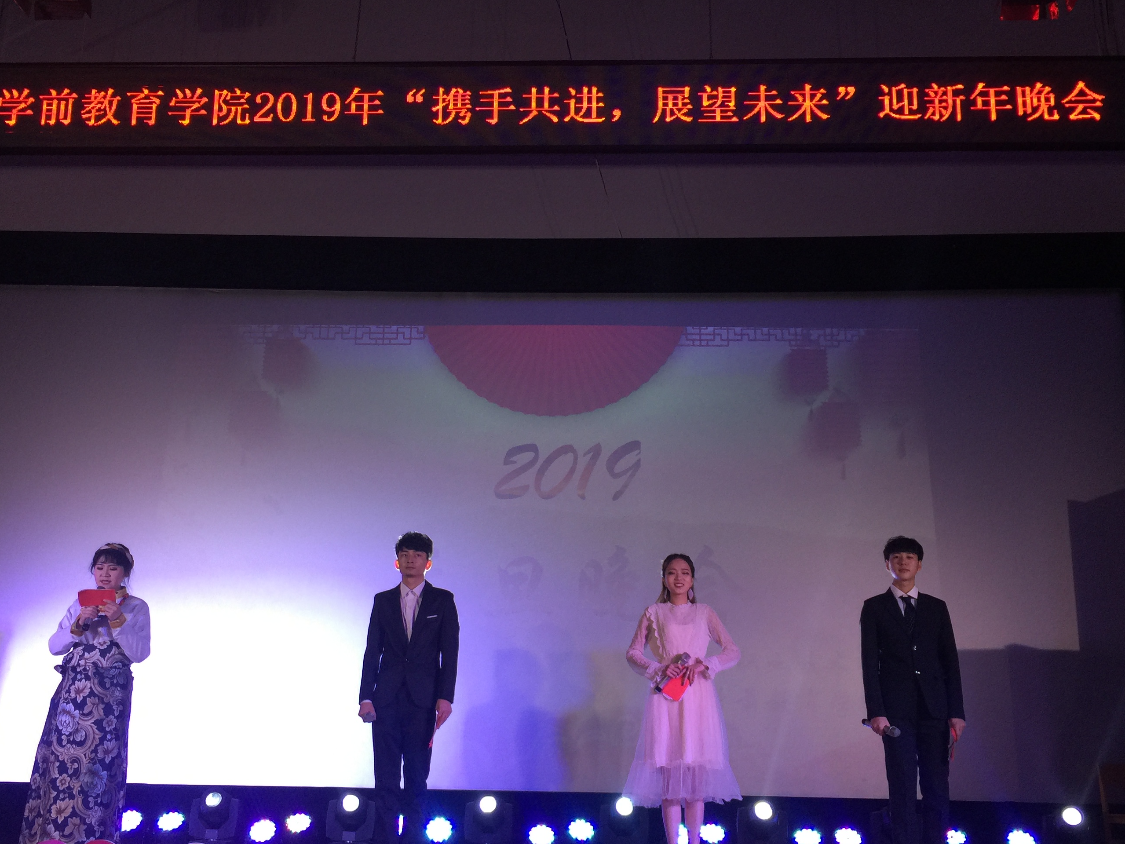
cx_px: 544
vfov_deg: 38.7
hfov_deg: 50.1
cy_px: 452
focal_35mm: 37
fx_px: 1203
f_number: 2.2
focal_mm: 4.15
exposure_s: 1/33
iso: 32
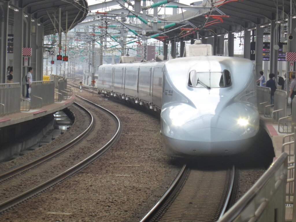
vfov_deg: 4.8
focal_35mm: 312
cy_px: 111
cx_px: 148
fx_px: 2668
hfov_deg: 6.4
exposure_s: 1/100
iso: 160
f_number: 5.9
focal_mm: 55.7
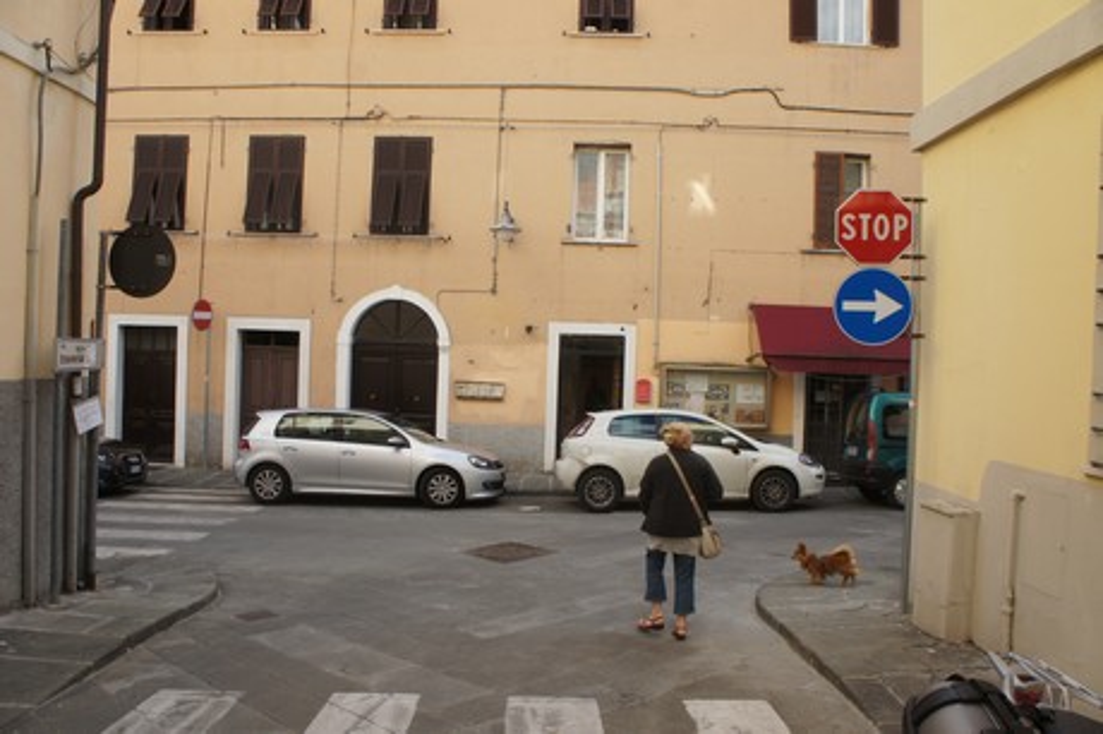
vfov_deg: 47.9
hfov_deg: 67.4
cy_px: 367
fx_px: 827
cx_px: 552
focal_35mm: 27
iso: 400
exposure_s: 1/250
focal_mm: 18
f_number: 7.1
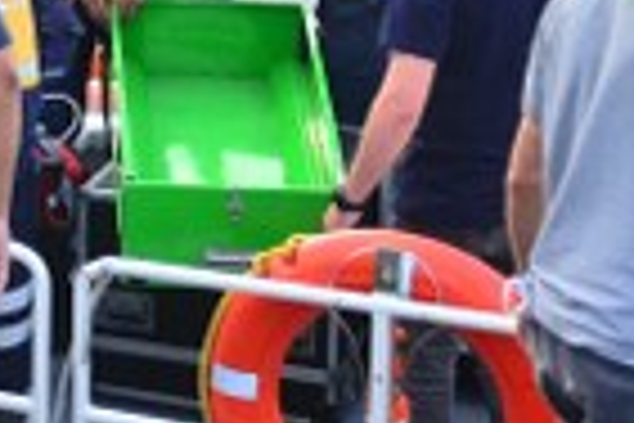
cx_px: -373
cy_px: -182
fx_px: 2465
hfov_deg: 13.6
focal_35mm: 140
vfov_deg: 9.6
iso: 200
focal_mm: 22
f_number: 3.8
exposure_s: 1/200
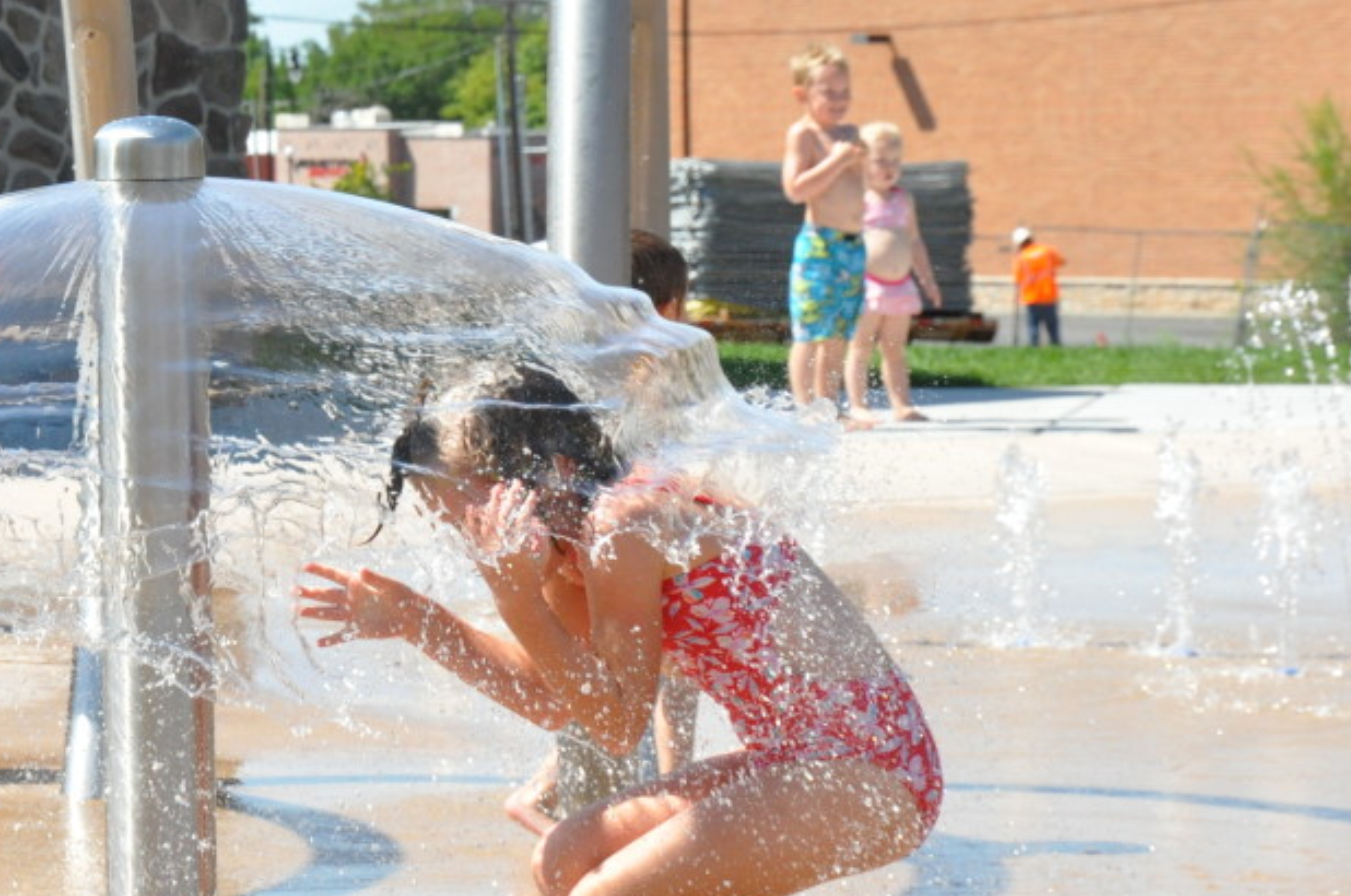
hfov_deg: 11.8
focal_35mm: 174
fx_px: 6520
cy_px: 411
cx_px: 282
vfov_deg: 7.9
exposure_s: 1/1000
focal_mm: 70
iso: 1250
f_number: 16
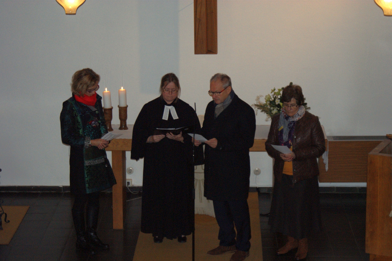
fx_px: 1143
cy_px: 130
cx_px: 196
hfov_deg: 19.5
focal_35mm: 105
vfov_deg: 13.0
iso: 400
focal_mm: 70
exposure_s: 1/125
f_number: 5.6
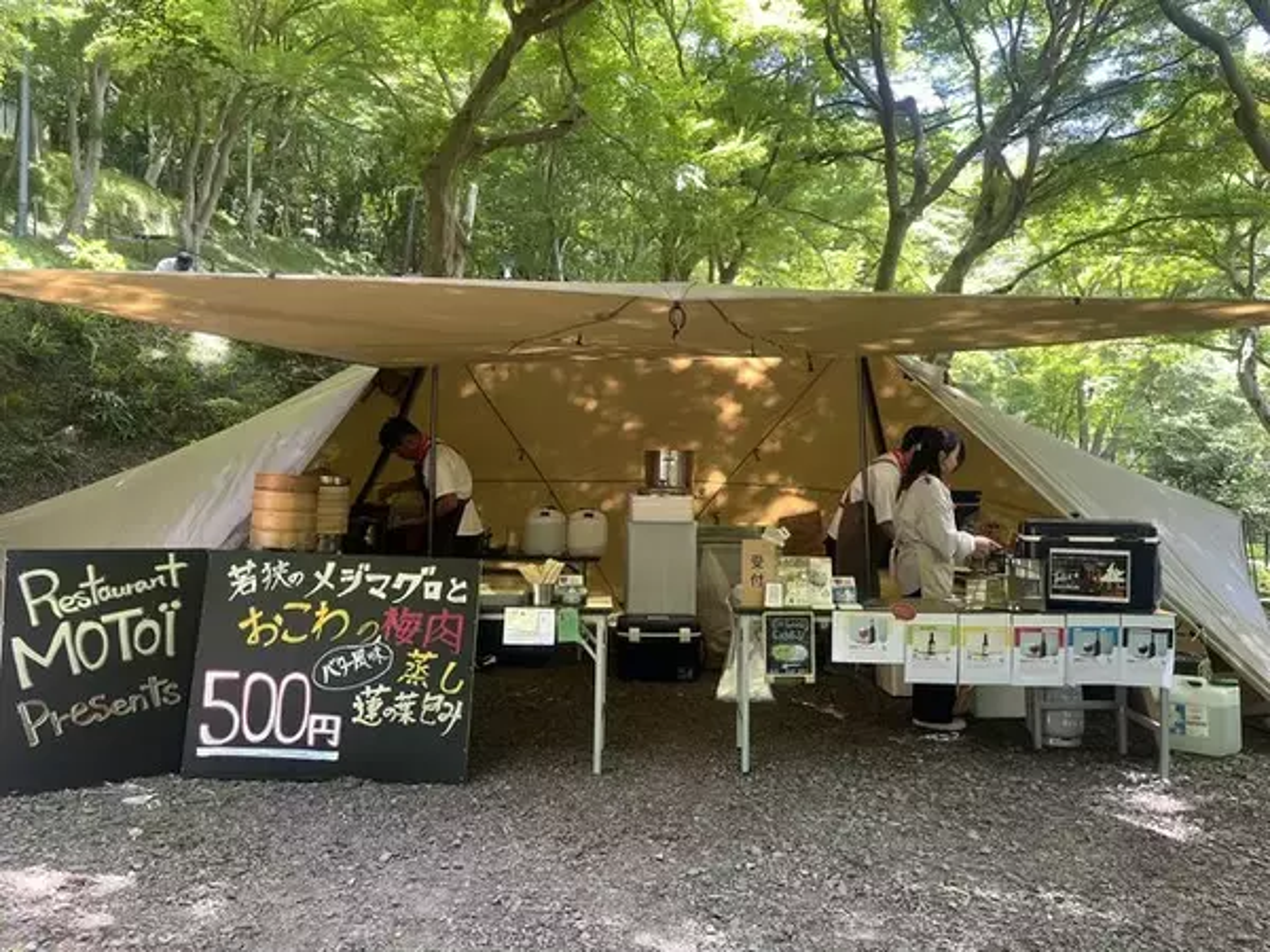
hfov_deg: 67.3
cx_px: 635
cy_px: 476
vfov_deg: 53.1
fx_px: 954
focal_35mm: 26
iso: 100
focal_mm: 5.1
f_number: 1.6
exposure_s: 1/122
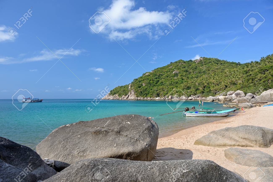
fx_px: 152
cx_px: 136
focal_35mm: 20
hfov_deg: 84.0
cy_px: 91
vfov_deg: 61.9
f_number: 8
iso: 100
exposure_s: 1/125
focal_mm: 20
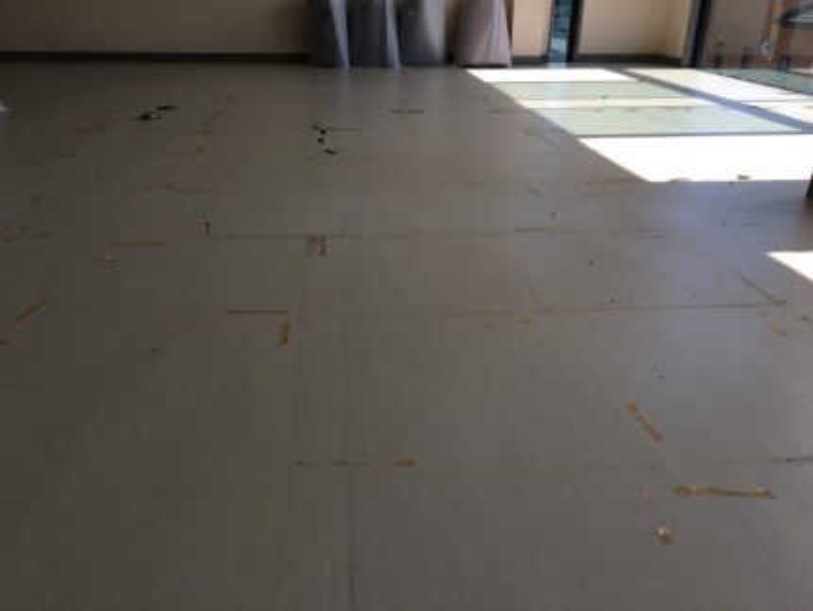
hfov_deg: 61.6
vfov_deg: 48.3
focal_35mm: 29
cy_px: 306
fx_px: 681
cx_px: 406
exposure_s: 1/496
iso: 25
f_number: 2.2
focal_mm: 4.15
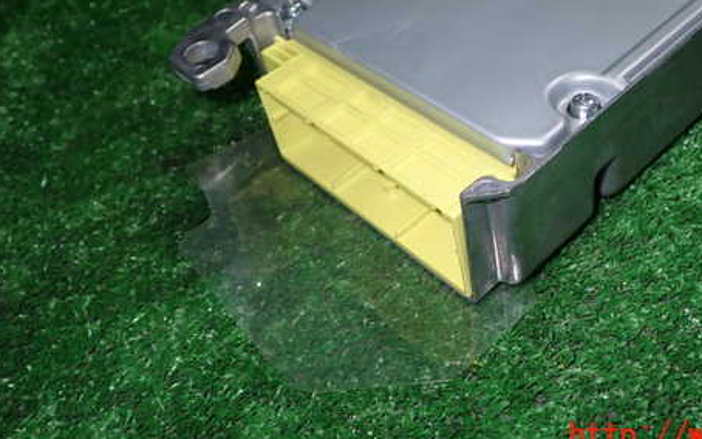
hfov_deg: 46.6
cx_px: 455
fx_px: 804
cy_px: 108
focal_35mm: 42
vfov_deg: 30.0
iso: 200
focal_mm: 5.4
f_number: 6.3
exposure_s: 1/30
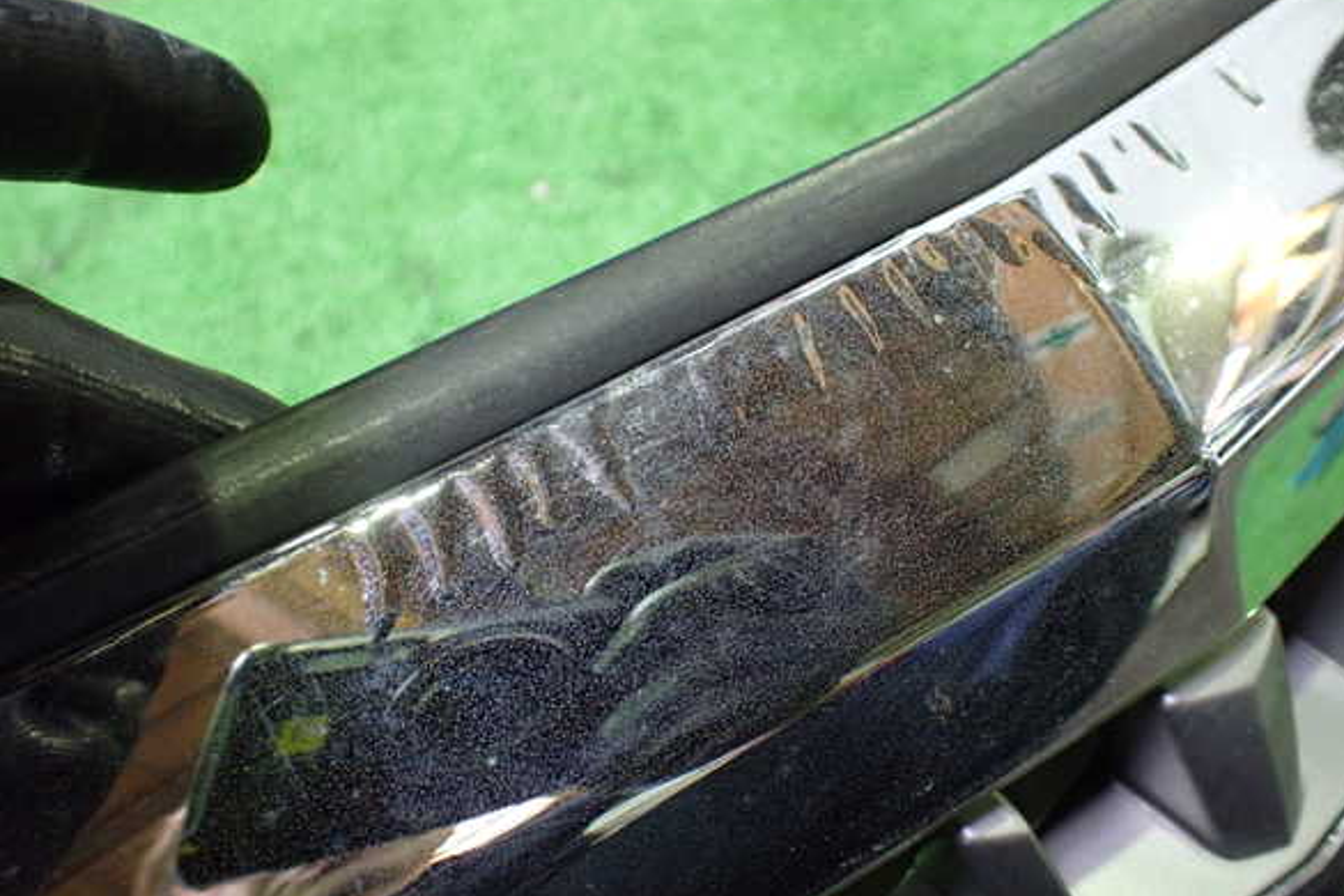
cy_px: 446
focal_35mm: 32
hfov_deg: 58.7
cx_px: 687
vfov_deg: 41.1
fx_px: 1195
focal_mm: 5.4
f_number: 2.3
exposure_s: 1/40
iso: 800
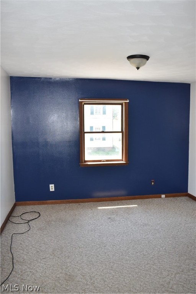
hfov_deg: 43.6
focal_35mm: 30
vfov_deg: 61.9
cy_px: 147
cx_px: 98
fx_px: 245
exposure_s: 1/200
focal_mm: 20
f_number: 5
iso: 800
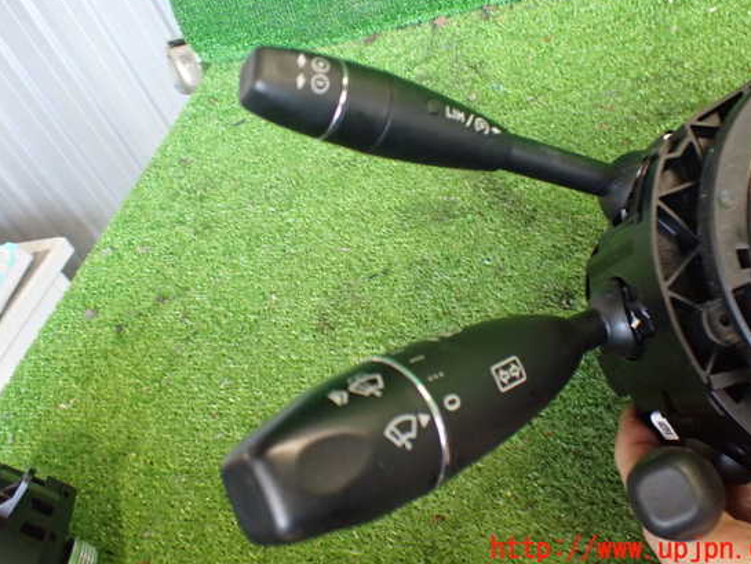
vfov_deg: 42.9
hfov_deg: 55.3
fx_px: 716
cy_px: 256
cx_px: 389
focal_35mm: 33
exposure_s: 1/80
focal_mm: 5.4
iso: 800
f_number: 2.3
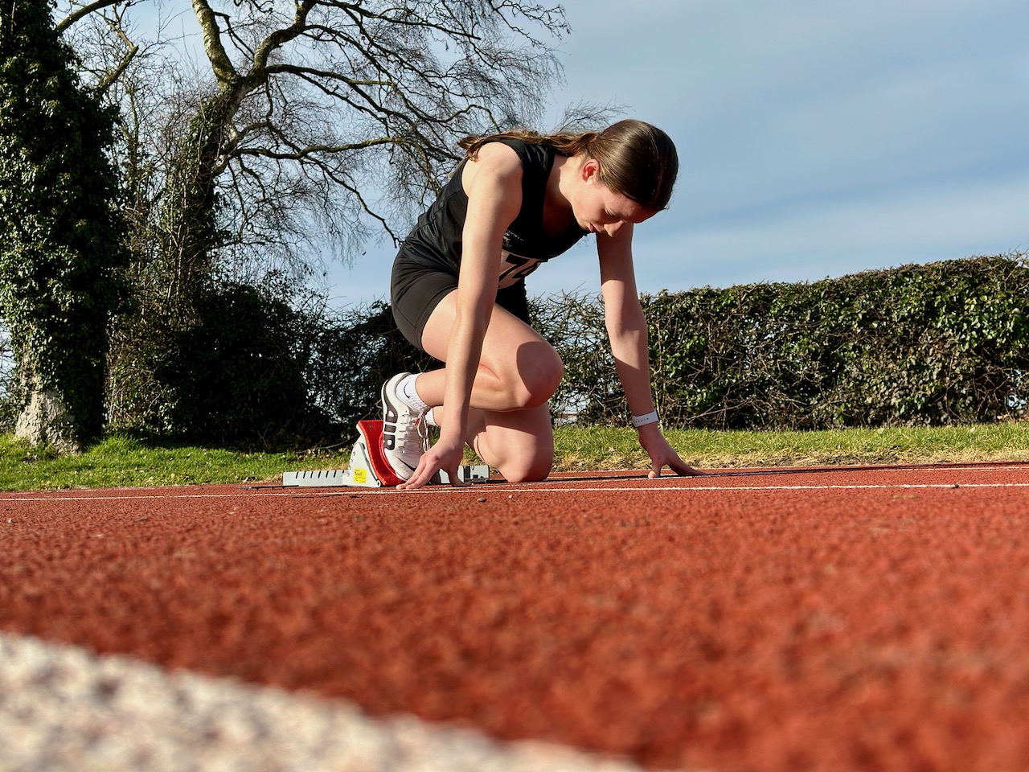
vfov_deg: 30.3
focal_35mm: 48
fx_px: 1427
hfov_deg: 39.7
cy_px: 386
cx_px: 514
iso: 100
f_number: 1.78
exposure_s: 1/4785
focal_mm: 6.86
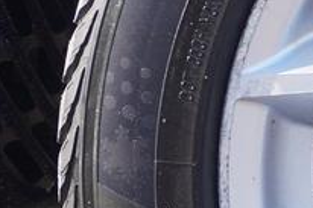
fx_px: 1704
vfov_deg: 7.0
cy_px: 156
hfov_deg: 9.7
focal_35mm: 196
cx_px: 652
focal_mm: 21
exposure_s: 1/125
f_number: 5.6
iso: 100
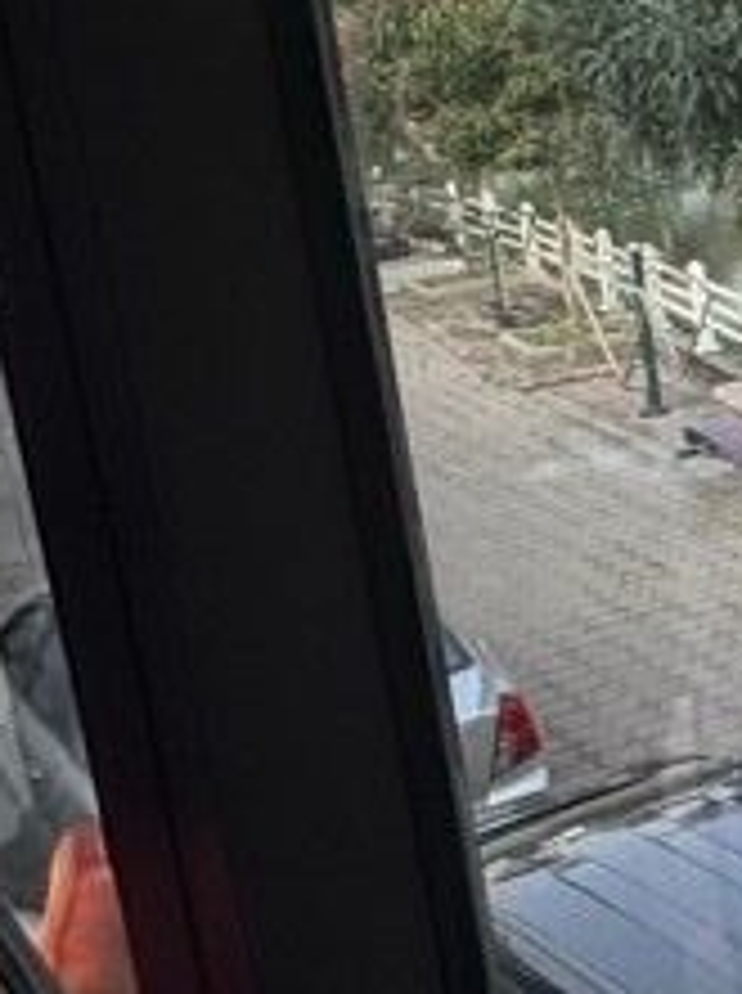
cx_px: 1560
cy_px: 274
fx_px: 1863
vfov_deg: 29.5
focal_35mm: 65
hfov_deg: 16.2
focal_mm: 2.22
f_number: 2.2
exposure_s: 1/600
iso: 40
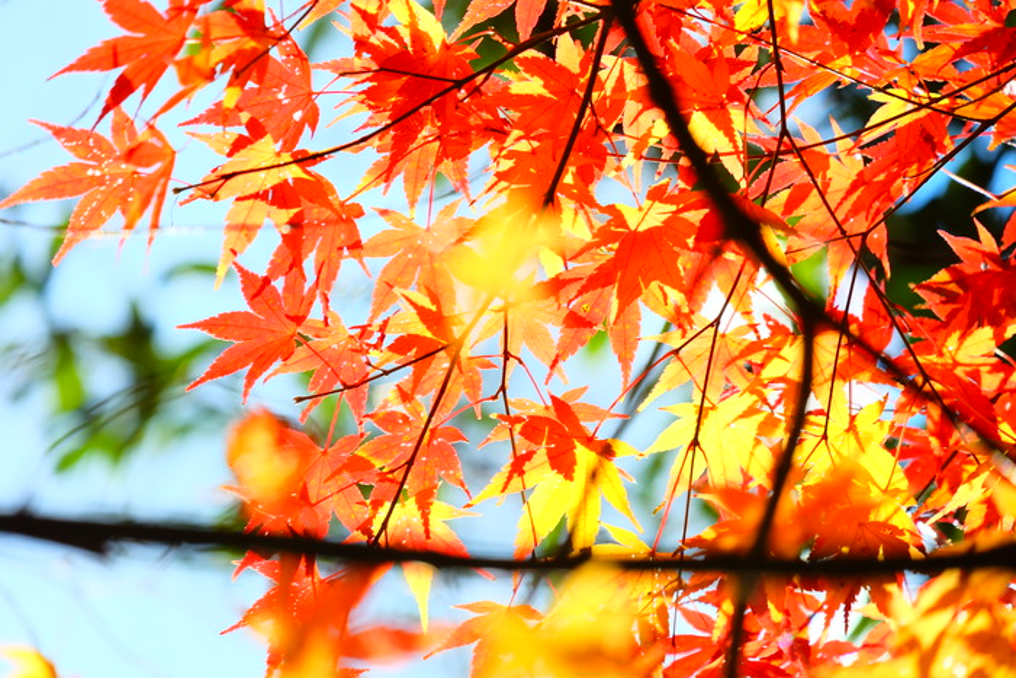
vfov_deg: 4.0
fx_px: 9738
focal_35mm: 345
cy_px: 339
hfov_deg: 6.0
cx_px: 508
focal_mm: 230
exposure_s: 1/125
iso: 800
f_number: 6.7
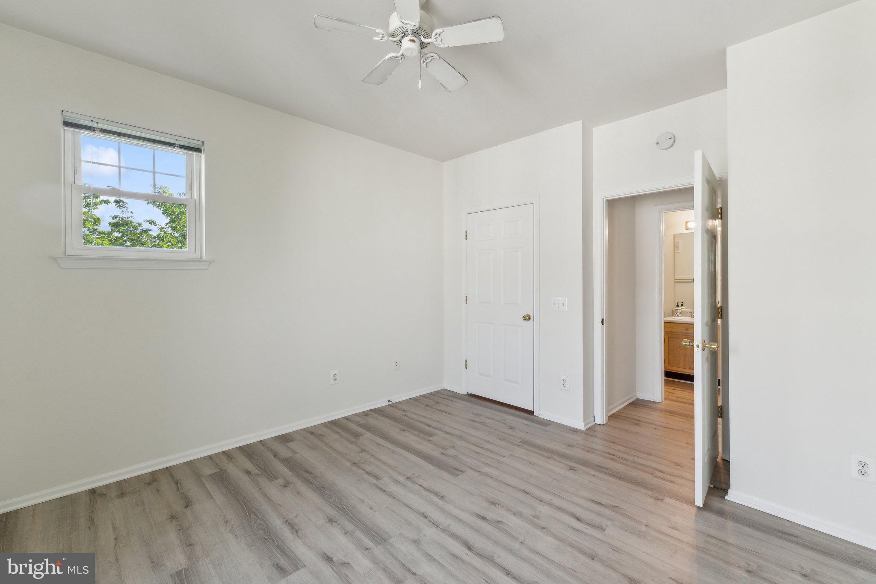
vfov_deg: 77.3
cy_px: 292
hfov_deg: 100.4
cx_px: 438
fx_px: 365
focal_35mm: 15
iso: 250
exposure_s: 1/20
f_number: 9
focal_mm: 10
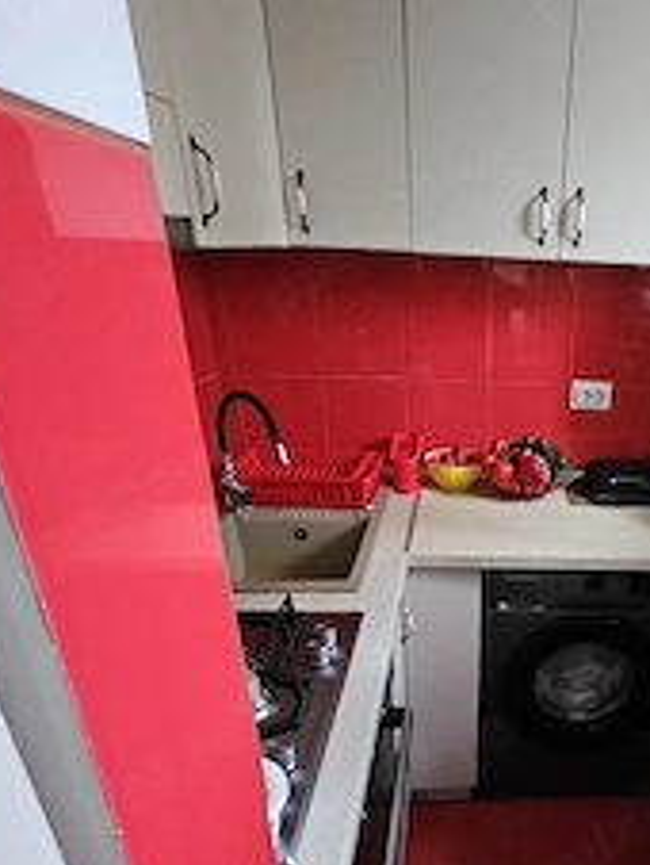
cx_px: 520
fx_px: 575
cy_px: 578
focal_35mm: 23
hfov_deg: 54.9
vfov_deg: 71.6
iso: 1600
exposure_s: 1/25
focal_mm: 2.2
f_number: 2.2
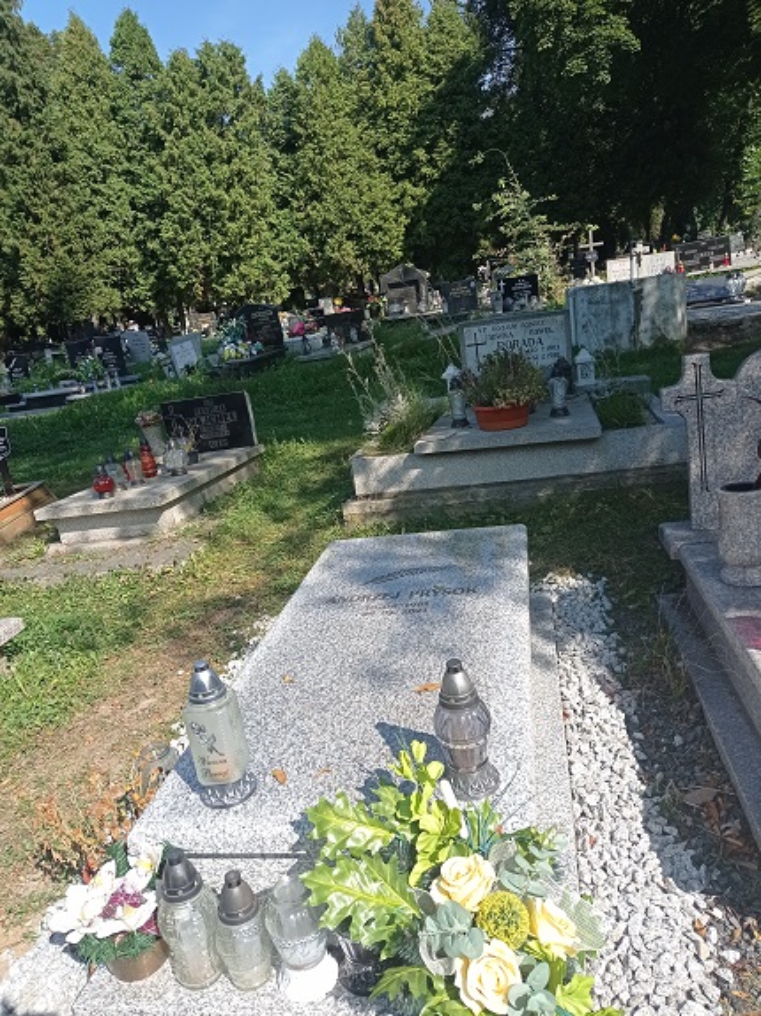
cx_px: 380
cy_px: 508
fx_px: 821
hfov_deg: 49.7
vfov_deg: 63.5
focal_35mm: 28
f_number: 1.79
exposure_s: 1/2128
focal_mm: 4.74
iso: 105
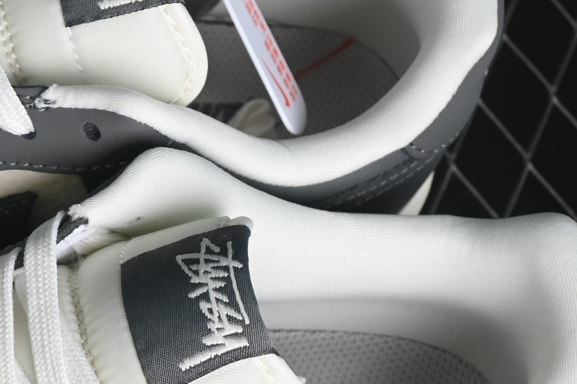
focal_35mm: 211
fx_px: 3382
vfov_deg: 6.5
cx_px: -47
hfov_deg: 9.7
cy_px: 326
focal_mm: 50
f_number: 6.3
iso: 160
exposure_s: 1/60
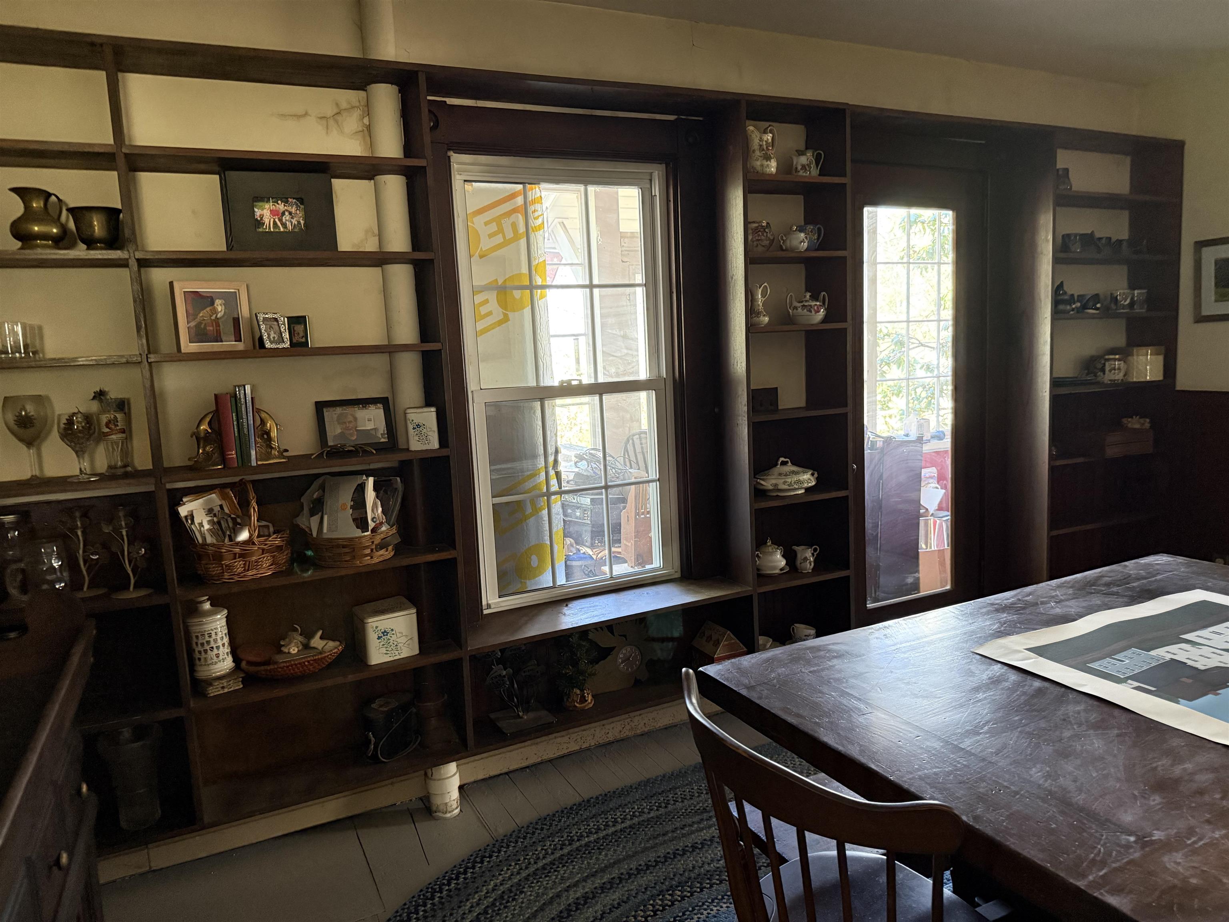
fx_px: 852
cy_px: 461
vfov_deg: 56.8
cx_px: 614
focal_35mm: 24
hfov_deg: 71.6
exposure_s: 1/59
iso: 800
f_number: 1.78
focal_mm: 6.76
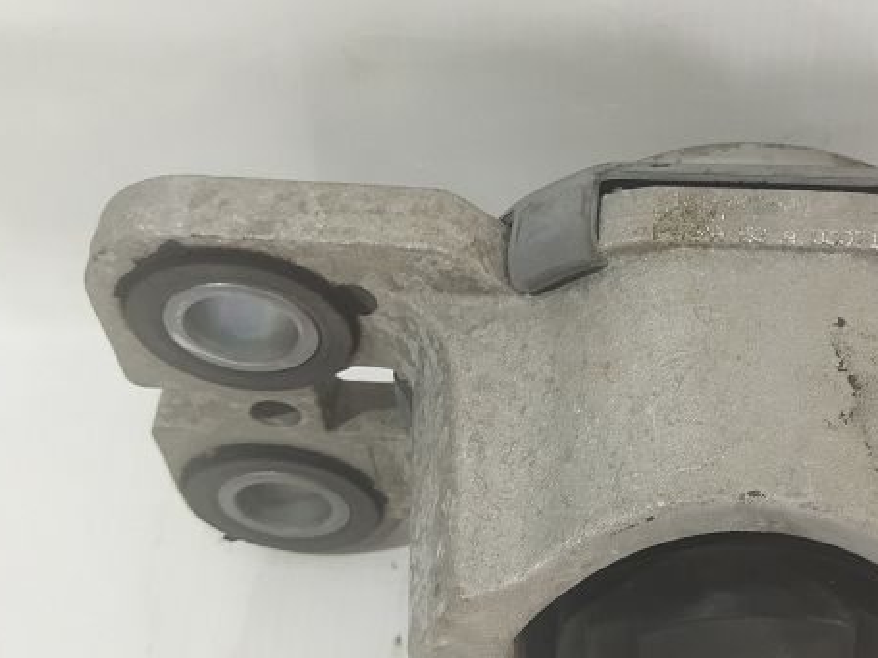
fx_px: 1801
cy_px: 369
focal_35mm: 71
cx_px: 730
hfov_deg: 26.8
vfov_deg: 20.7
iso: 240
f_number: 1.79
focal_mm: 4.71
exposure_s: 1/50
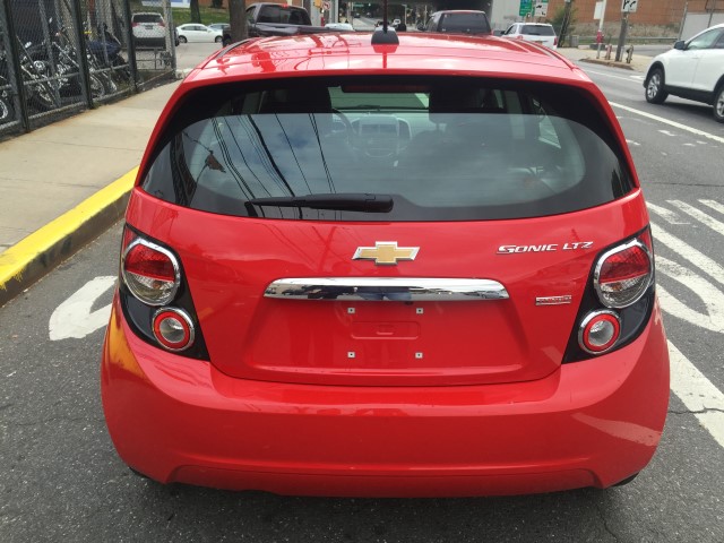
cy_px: 272
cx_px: 362
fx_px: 607
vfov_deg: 48.2
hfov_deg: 61.7
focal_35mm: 29
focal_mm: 4.15
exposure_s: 1/205
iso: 32
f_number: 2.2
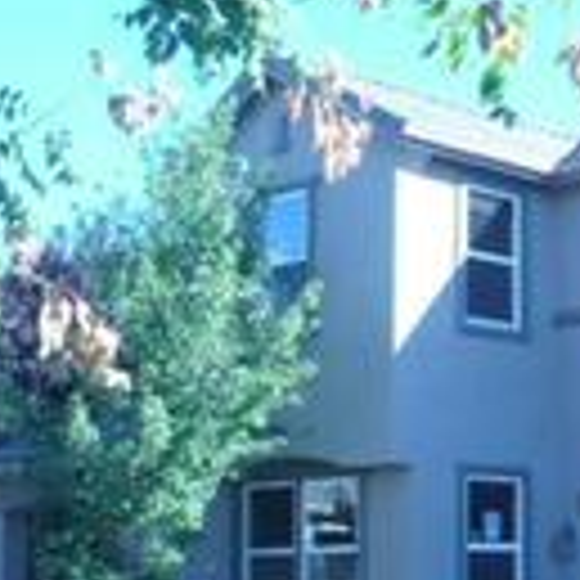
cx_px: 562
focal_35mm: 83
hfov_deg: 20.3
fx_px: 1573
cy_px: 378
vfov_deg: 20.8
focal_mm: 5.8
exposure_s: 1/250
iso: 100
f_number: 2.8
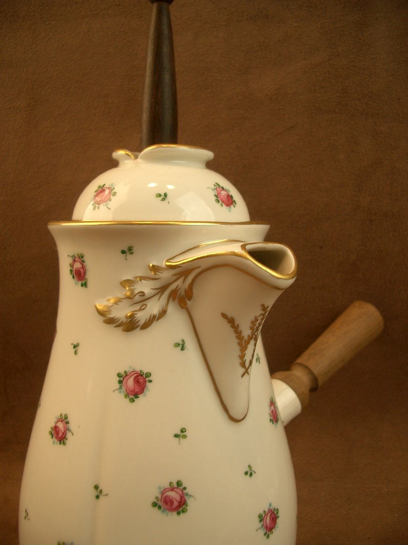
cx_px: 204
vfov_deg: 52.6
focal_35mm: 35
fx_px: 550
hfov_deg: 40.7
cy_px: 272
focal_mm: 5.8
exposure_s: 1/50
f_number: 2.6
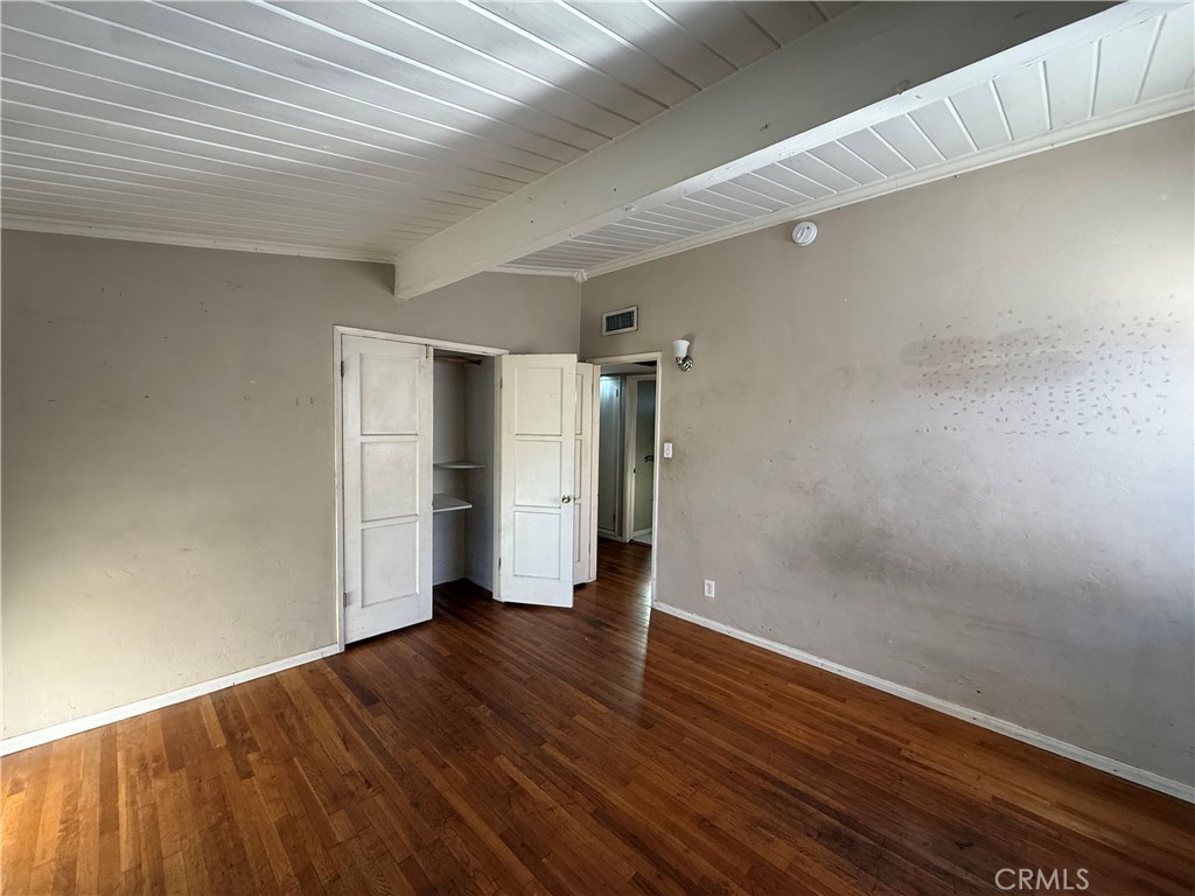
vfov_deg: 85.7
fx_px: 483
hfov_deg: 102.1
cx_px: 598
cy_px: 448
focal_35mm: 14
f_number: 2.2
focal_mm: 2.22
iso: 160
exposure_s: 1/99
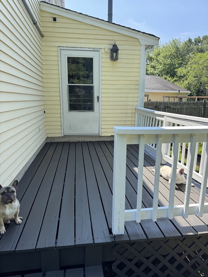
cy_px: 138
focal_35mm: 24
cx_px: 104
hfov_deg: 56.8
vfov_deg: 71.6
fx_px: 192
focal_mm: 6.76
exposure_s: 1/1151
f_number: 1.78
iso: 80
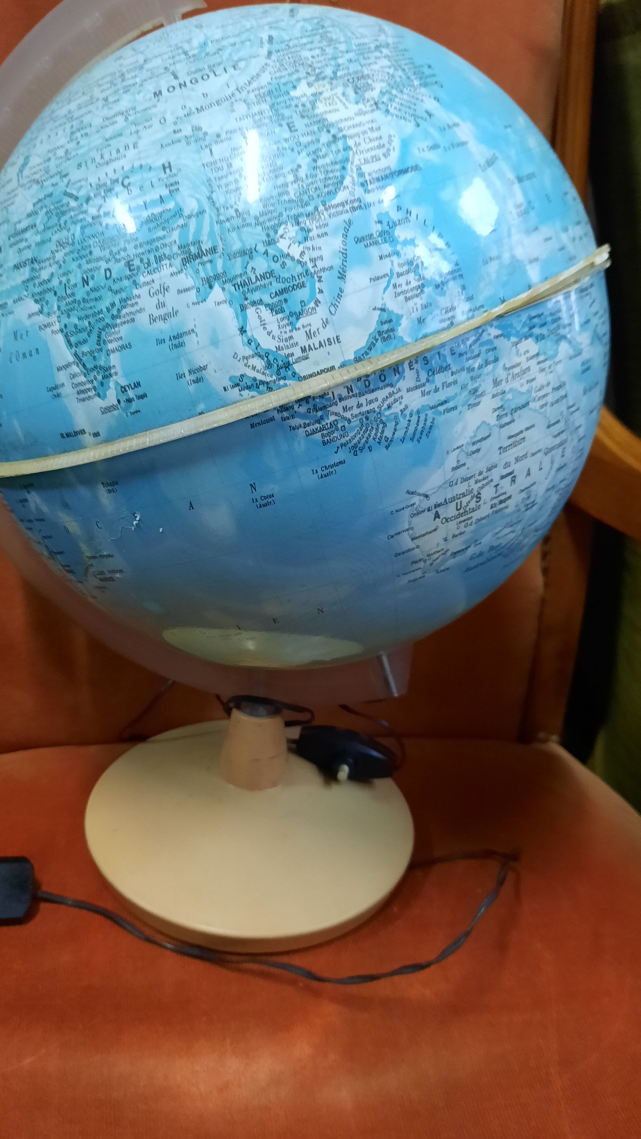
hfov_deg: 41.4
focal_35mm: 28
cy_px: 560
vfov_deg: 67.9
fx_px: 846
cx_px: 285
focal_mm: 4.6
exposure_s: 1/25
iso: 500
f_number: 2
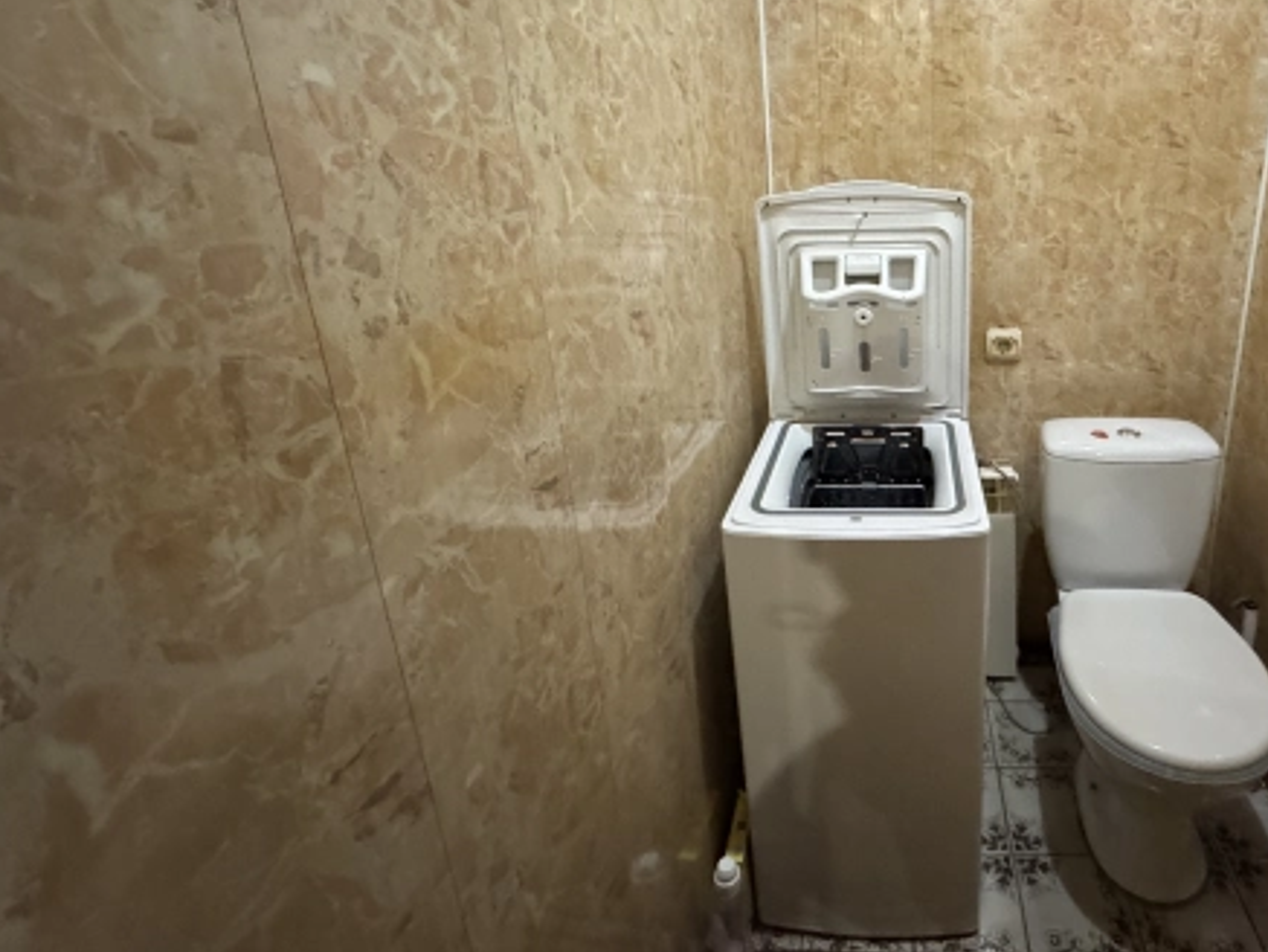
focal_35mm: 20
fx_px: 733
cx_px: 865
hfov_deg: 78.5
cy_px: 354
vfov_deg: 65.0
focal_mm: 2.22
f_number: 2.2
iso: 1000
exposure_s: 1/50
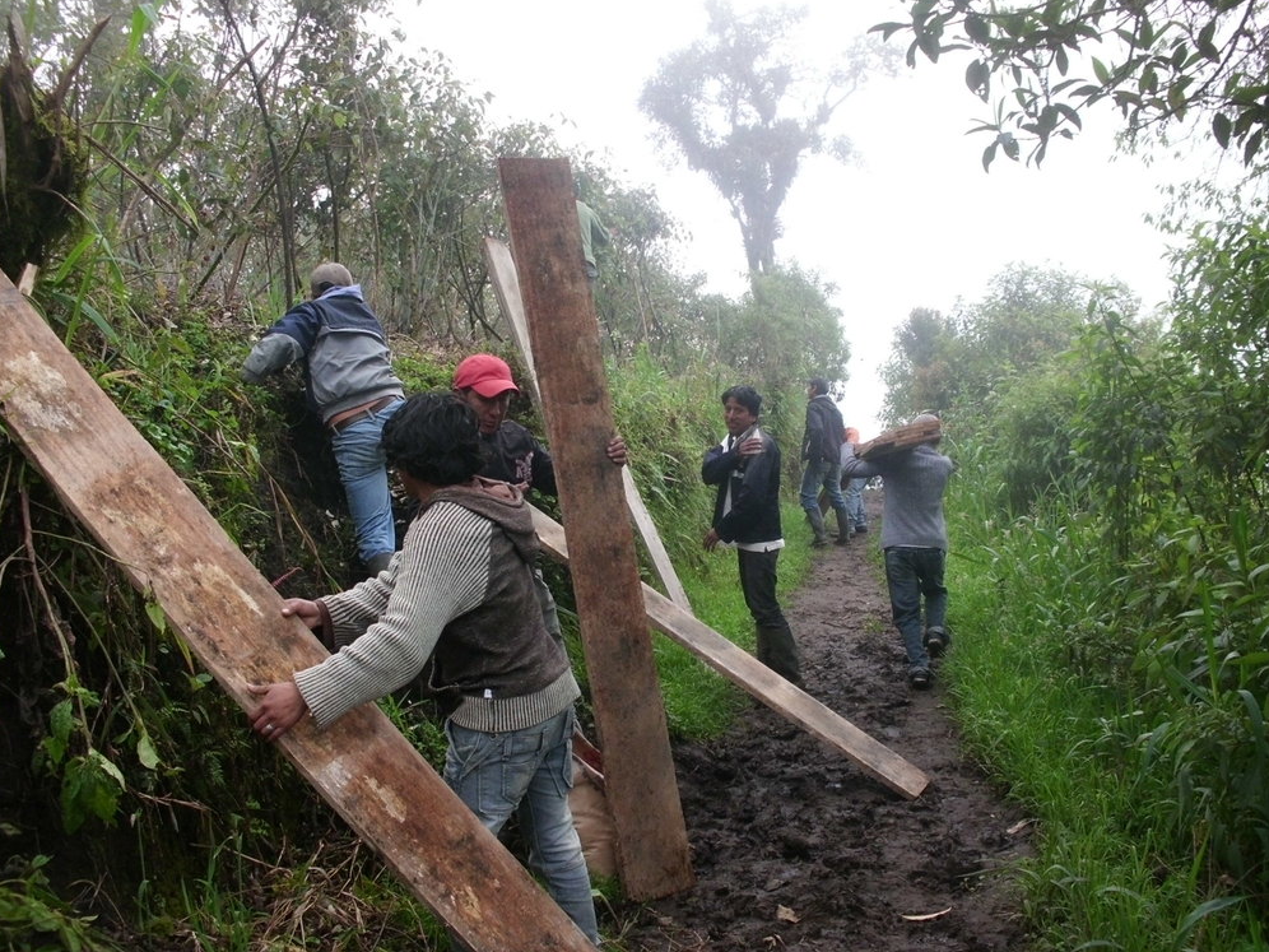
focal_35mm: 37
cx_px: 642
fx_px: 1356
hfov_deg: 50.1
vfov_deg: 38.7
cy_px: 473
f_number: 2.9
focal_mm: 6.3
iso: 100
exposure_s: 1/400
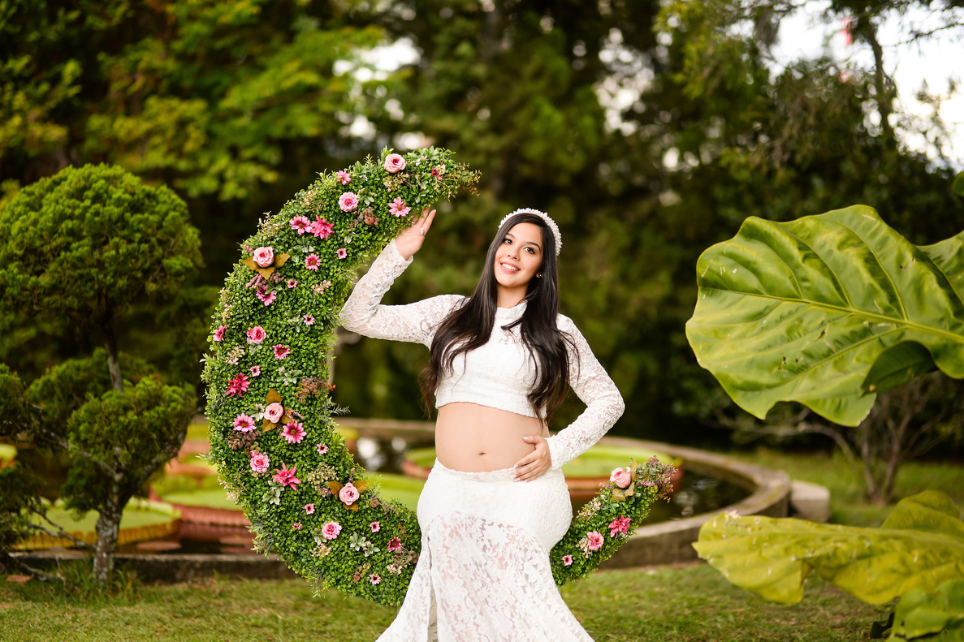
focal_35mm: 86
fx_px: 2302
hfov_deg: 23.6
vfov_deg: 15.9
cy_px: 321
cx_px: 482
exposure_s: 1/640
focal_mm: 85
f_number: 1.4
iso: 125
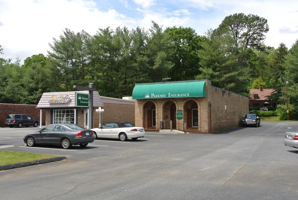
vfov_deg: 34.3
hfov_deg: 49.5
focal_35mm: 39
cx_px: 149
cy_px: 100
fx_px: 323
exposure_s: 1/250
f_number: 7.1
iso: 100
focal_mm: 14.5
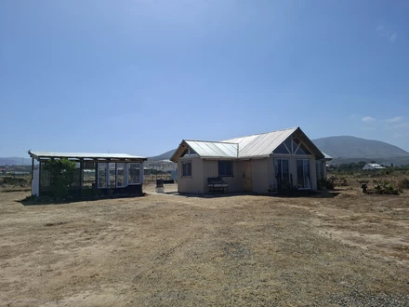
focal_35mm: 23
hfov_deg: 73.9
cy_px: 154
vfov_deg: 58.9
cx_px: 204
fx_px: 272
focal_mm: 5.54
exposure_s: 1/3333
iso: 50
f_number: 1.8
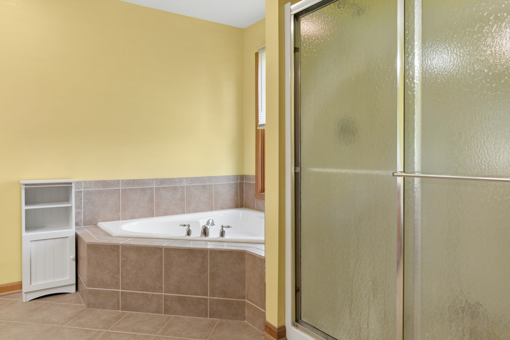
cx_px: 255
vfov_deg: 53.1
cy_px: 170
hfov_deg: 73.7
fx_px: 340
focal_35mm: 24
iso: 250
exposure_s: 1/15
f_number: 8
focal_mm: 16
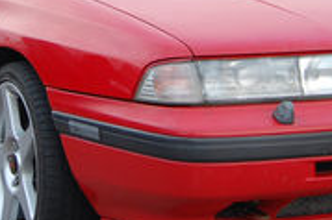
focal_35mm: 118
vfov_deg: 11.4
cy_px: -13
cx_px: 98
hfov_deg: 17.3
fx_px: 1087
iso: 400
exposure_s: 1/80
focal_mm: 22
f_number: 4.5
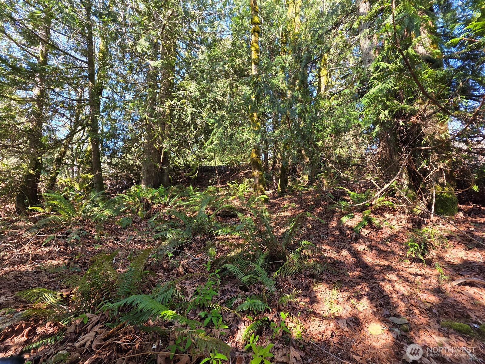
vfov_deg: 89.9
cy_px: 182
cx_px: 242
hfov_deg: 106.2
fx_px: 182
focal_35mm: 13
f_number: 1.9
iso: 50
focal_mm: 2.2
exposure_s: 1/120
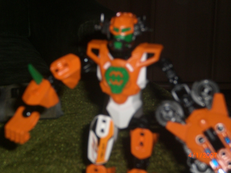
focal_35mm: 114
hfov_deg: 17.3
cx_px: 116
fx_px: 761
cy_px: 86
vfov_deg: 13.0
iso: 200
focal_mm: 18.9
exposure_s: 1/60
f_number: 5.9
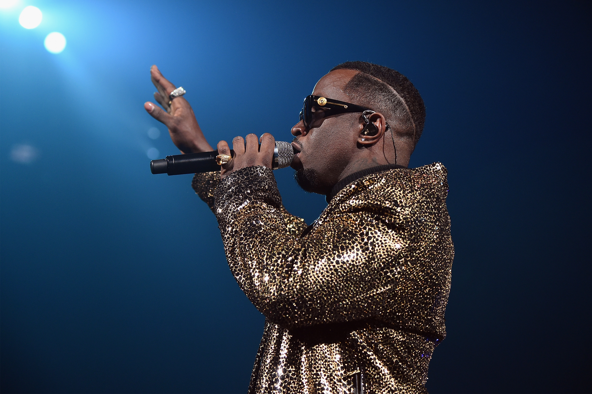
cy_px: 197
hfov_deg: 17.1
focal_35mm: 120
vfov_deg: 11.4
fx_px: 1972
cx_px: 296
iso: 3200
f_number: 5.6
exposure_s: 1/250
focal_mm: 120
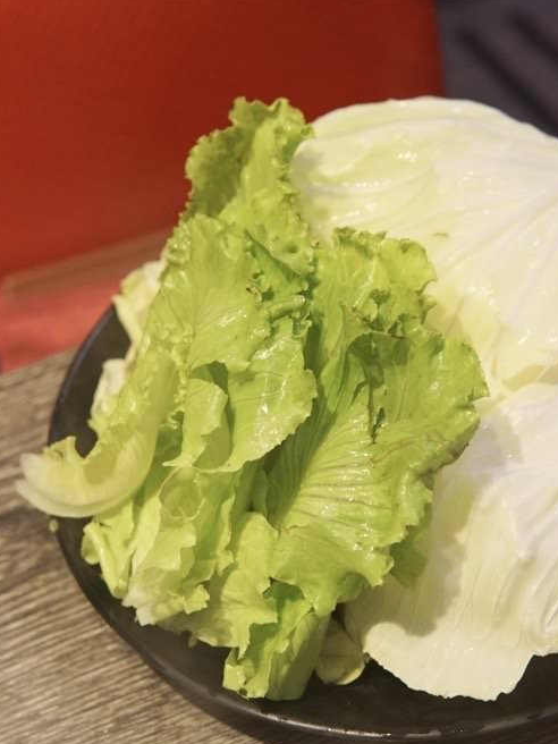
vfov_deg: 29.4
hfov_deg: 22.2
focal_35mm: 66
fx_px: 1419
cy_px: 375
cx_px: 360
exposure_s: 1/60
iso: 800
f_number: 4
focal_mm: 30
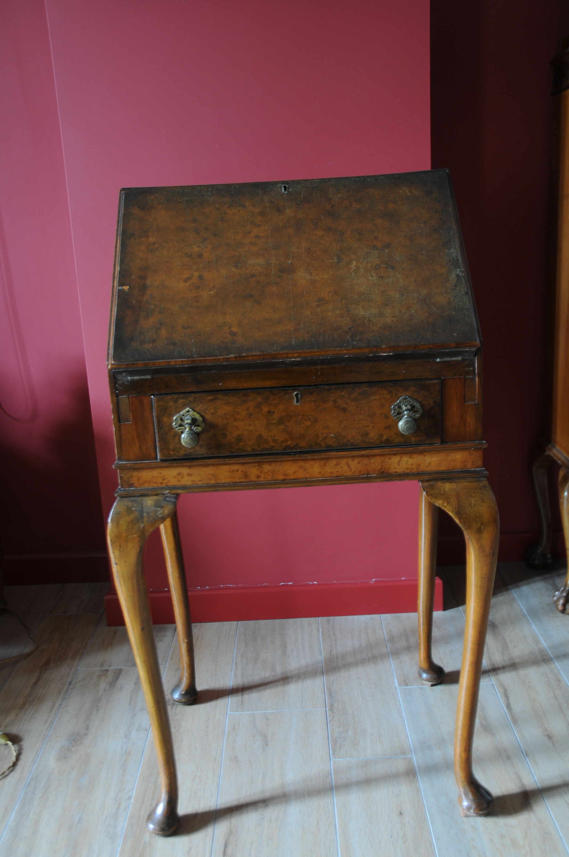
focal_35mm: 36
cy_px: 428
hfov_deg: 36.8
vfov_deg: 53.2
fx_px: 856
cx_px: 284
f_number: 3.8
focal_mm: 24
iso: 250
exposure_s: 1/2
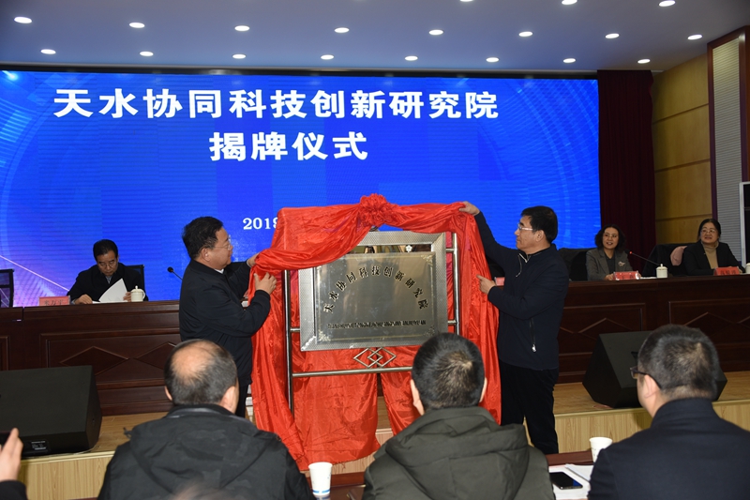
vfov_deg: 36.9
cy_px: 250
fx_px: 750
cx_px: 375
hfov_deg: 53.1
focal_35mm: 36
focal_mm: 36
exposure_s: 1/200
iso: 500
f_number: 4.5
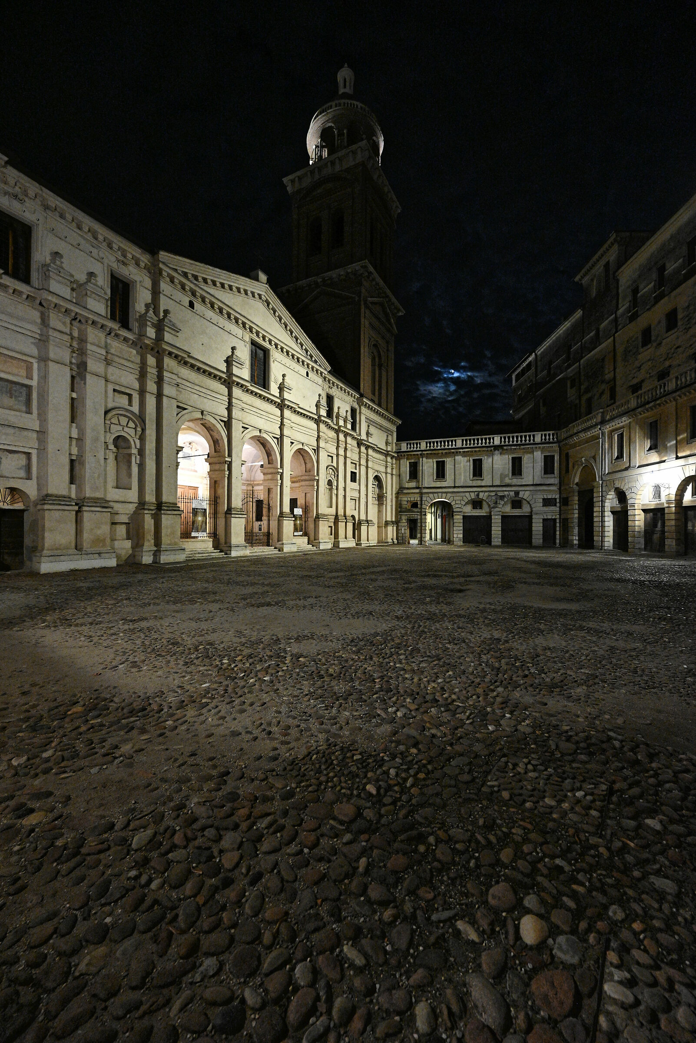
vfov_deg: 104.2
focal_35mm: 14
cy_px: 522
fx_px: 406
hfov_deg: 81.3
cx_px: 348
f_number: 5.6
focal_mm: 14
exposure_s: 1/13
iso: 7200
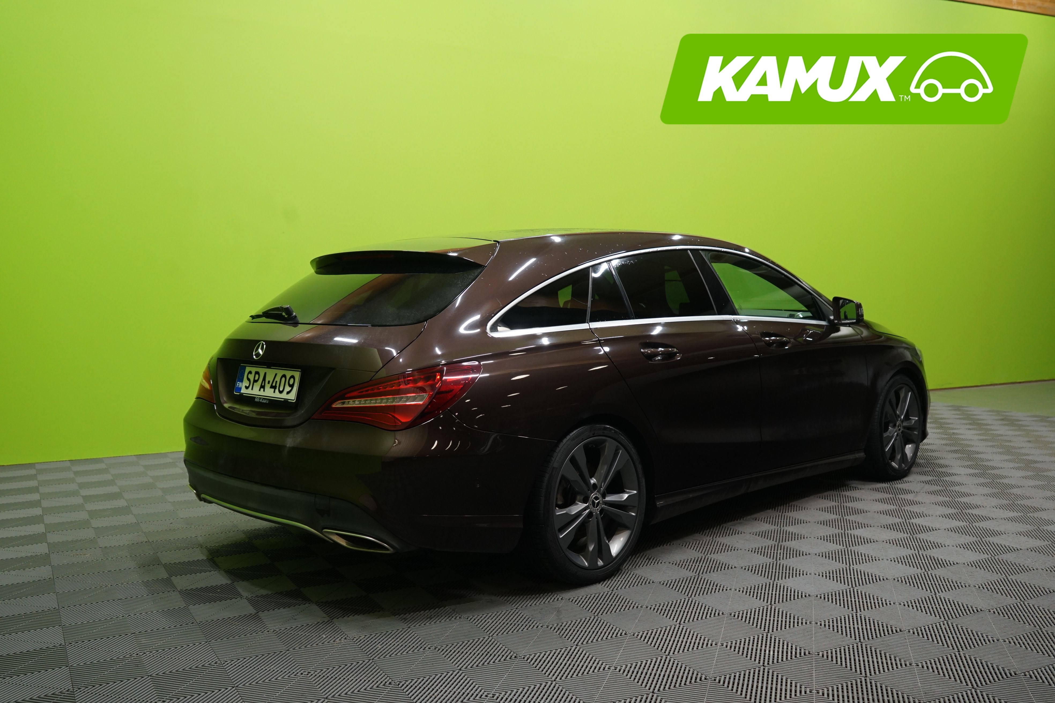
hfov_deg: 58.7
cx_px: 528
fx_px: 938
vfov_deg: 41.1
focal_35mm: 32
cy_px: 352
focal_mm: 32
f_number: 5.6
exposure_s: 1/20
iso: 1000
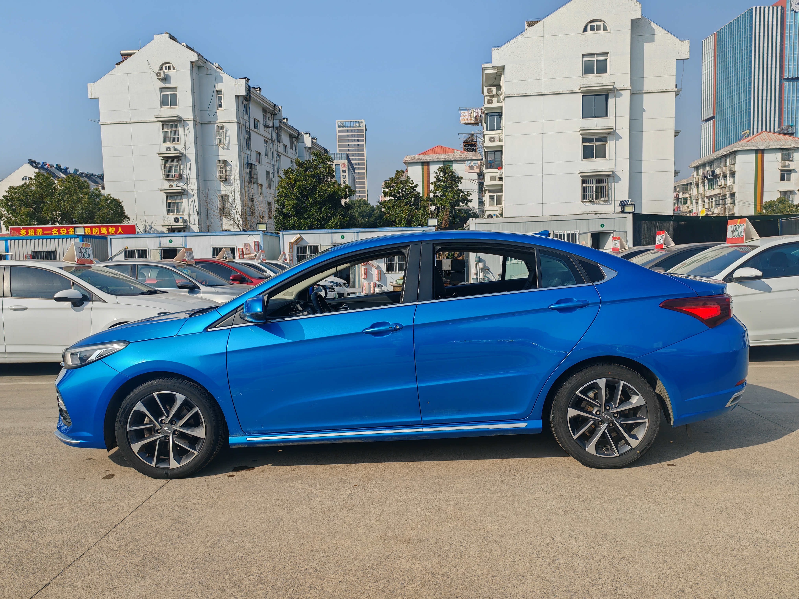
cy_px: 300
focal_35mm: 27
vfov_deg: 51.4
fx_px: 623
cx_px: 400
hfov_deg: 65.3
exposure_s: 1/750
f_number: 1.9
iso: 50
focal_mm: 6.12
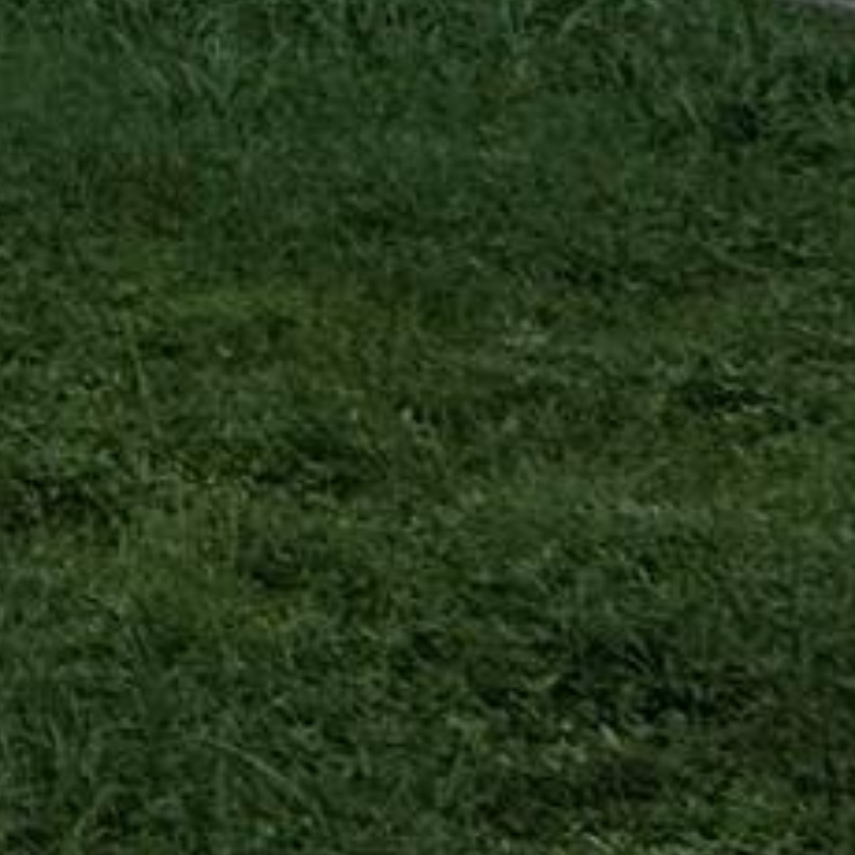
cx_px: -2022
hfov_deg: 10.0
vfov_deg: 16.0
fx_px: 2403
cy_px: -829
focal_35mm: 86
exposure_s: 1/2584
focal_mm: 2.22
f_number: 2.2
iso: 40
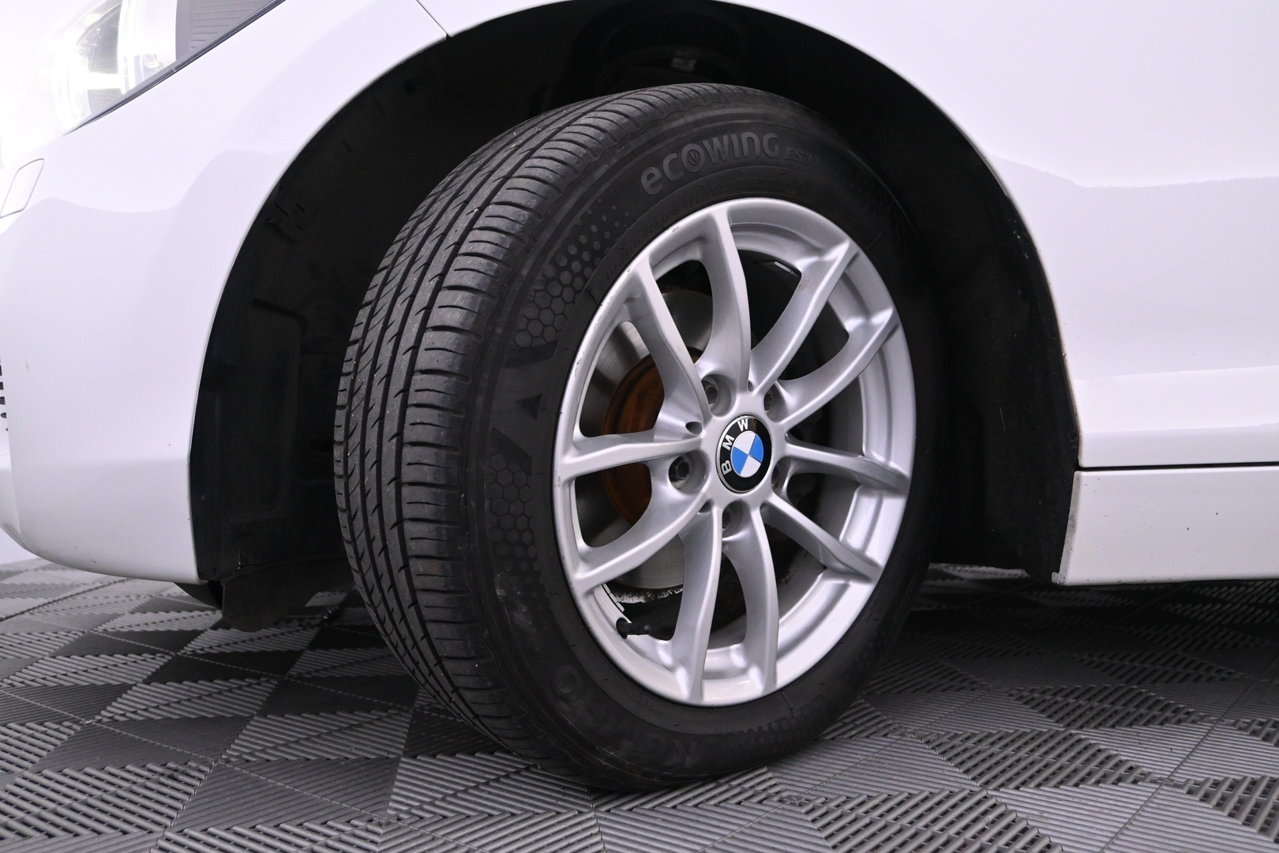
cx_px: 640
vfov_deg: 41.7
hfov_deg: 59.5
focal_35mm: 32
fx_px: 1119
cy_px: 426
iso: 2500
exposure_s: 1/60
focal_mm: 21
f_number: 4
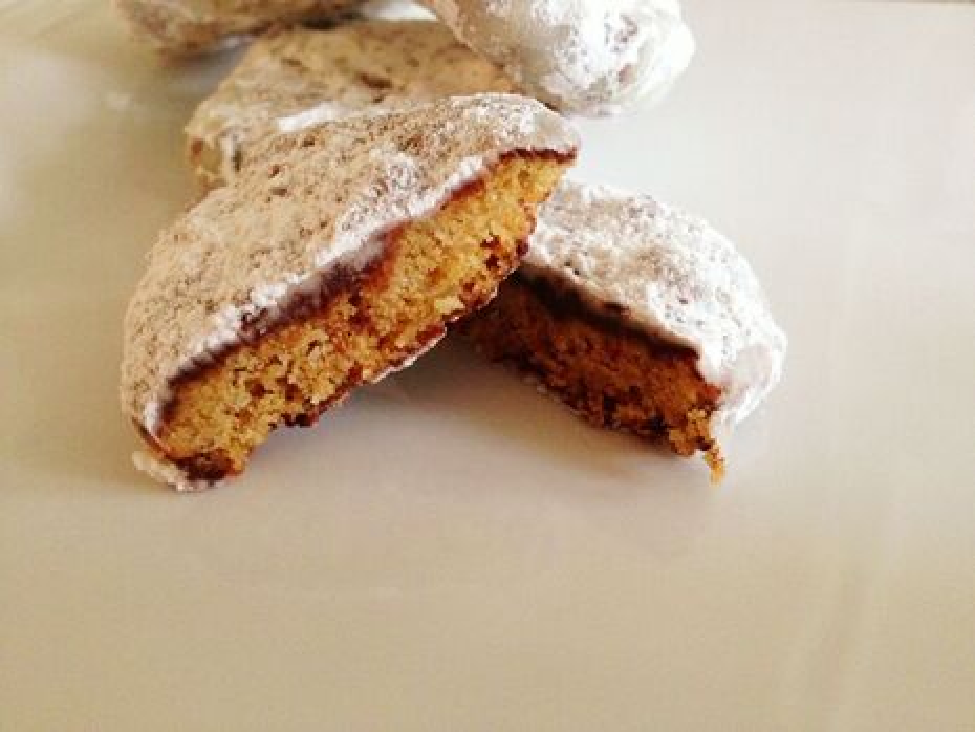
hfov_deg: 52.6
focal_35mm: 35
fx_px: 986
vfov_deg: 40.7
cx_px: 488
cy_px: 366
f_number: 2.4
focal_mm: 4.28
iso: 250
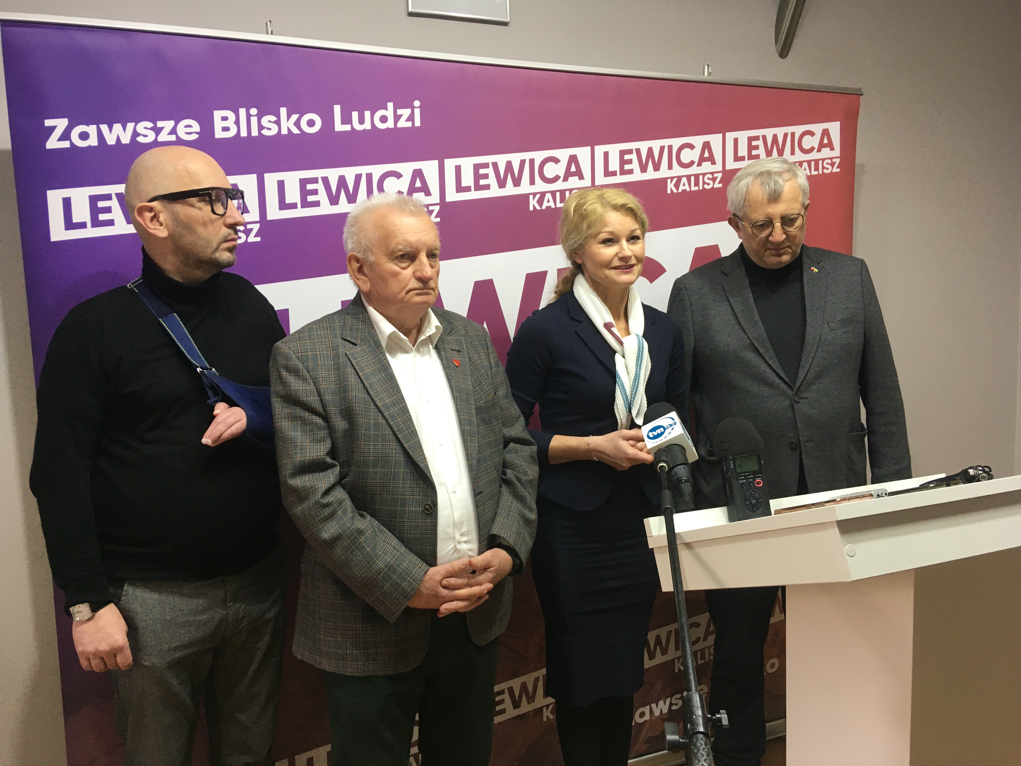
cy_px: 383
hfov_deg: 61.7
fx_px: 855
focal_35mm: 29
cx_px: 510
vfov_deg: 48.2
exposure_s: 1/33
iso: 50
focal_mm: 4.15
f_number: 2.2
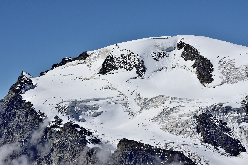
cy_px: 82
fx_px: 1240
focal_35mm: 180
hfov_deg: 11.4
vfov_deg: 7.6
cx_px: 124
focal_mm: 120
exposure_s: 1/1000
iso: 180
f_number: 8
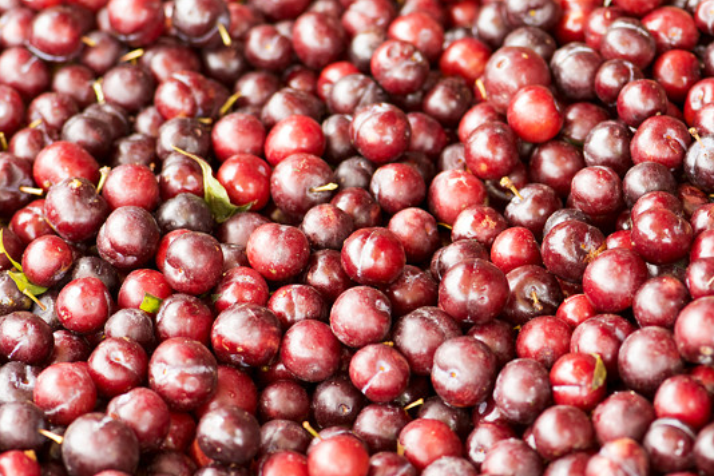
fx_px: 3661
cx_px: 309
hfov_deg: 11.1
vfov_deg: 7.4
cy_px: 263
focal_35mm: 185
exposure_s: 1/90
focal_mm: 105
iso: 400
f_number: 4.8
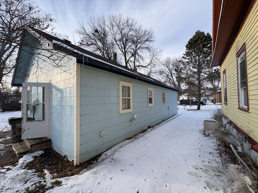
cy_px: 96
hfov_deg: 102.1
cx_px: 129
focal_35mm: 14
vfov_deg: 85.7
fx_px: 104
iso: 40
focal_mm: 2.22
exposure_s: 1/467
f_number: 2.2
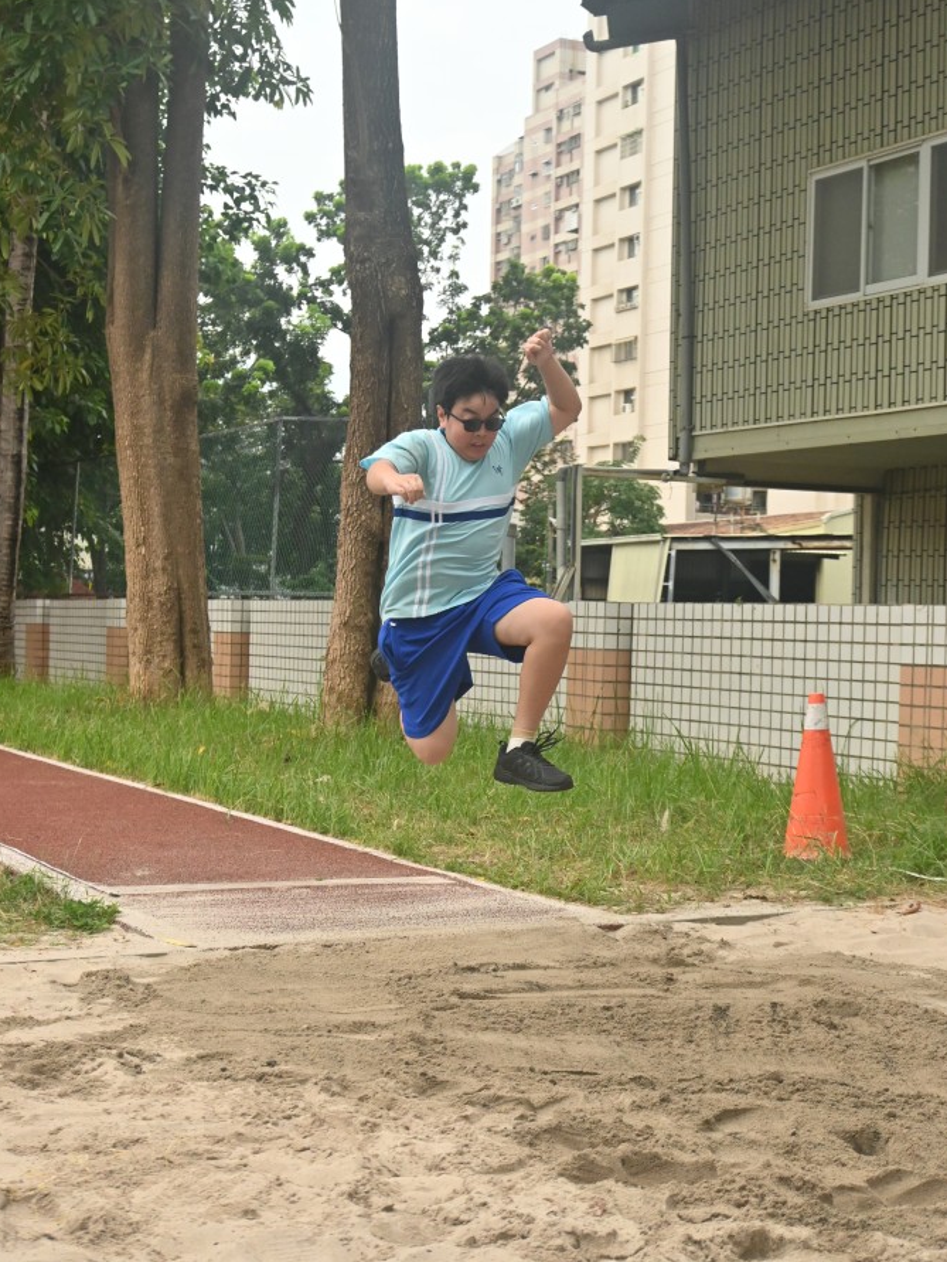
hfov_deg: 27.1
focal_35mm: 54
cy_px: 652
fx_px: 1962
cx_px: 476
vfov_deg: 35.6
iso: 1250
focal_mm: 32.5
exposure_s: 1/2500
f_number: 5
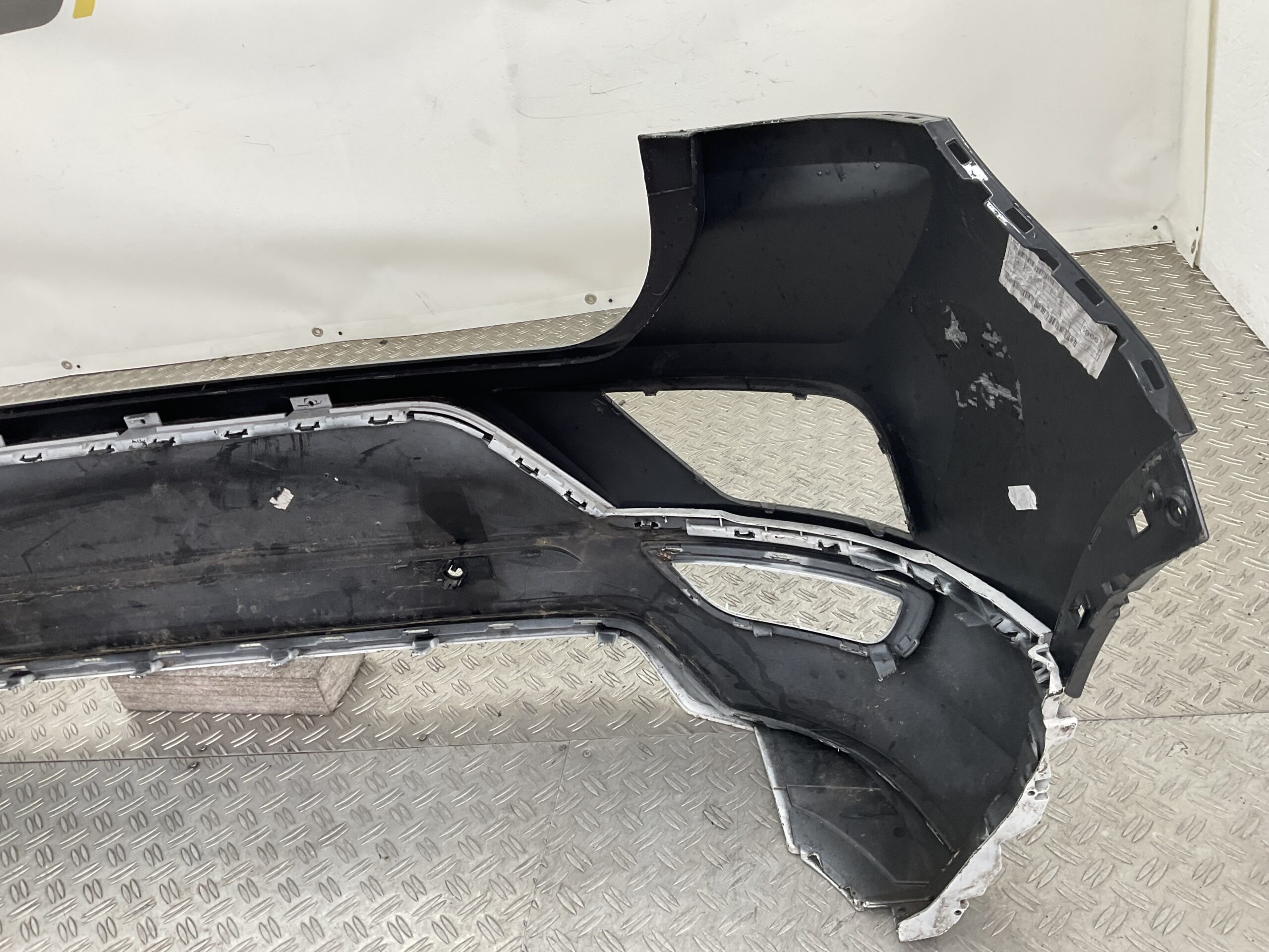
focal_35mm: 29
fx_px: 1063
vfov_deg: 48.2
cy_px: 476
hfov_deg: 61.7
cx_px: 634
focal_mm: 3
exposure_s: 1/100
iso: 32
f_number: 1.8
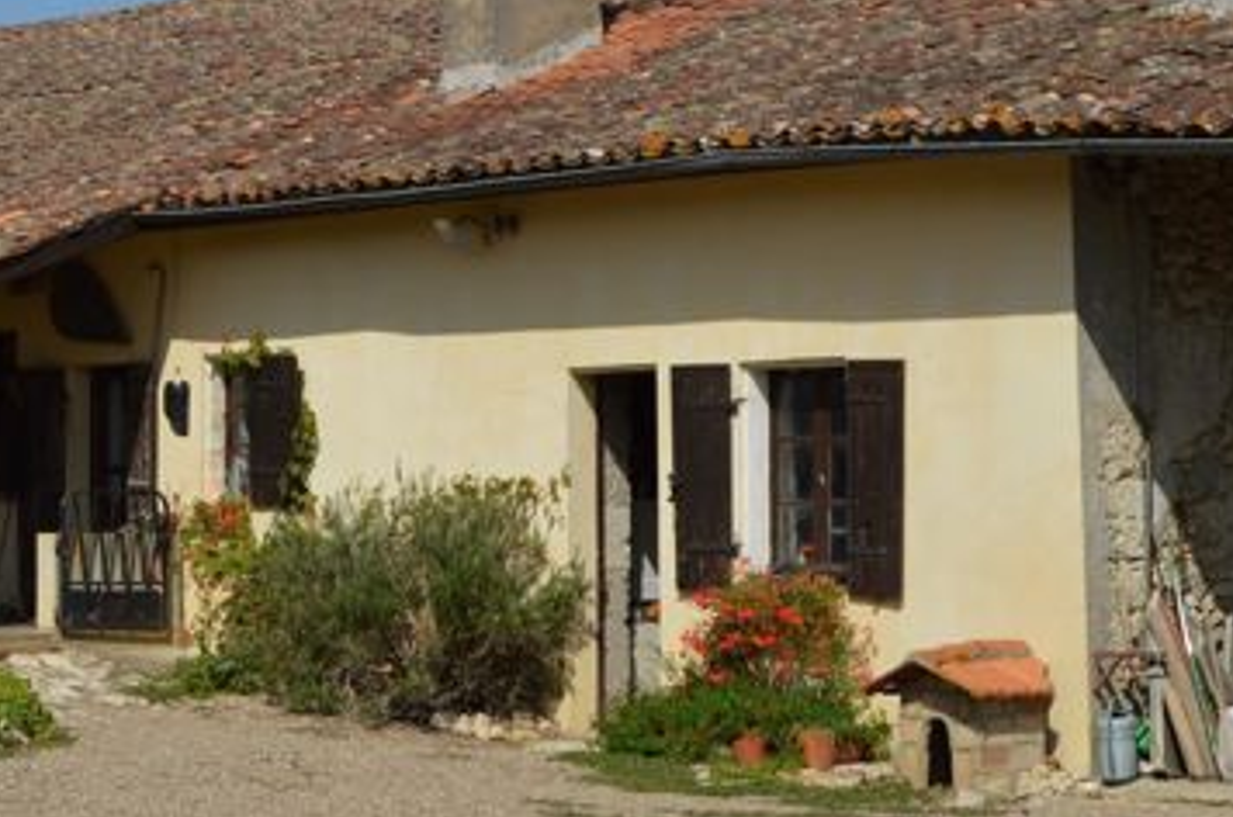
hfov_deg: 17.9
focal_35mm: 113
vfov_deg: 12.1
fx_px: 3863
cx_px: 196
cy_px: 249
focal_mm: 38
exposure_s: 1/400
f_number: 10
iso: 100
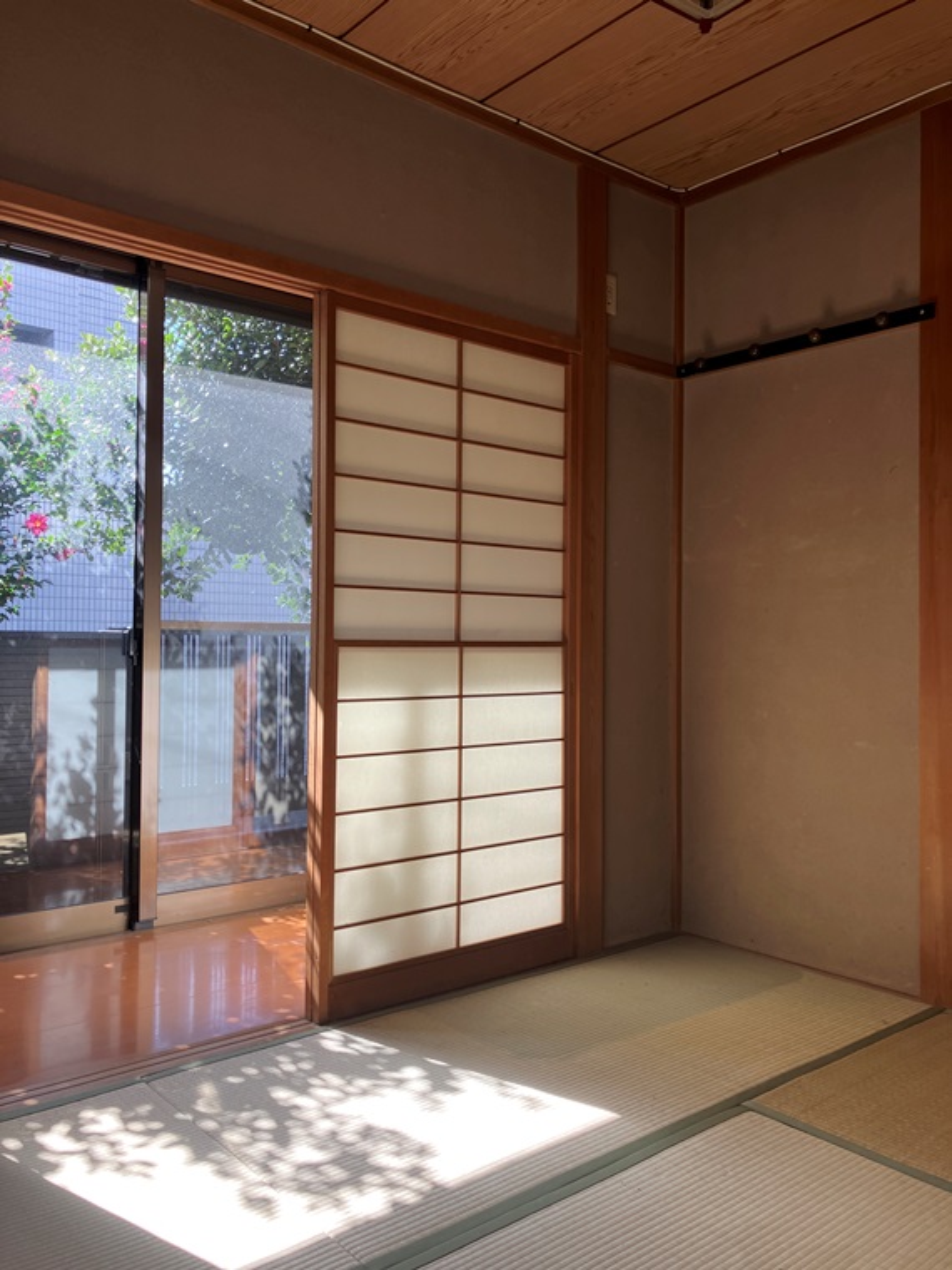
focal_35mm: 28
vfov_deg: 63.4
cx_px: 476
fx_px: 1027
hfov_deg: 49.7
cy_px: 635
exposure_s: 1/129
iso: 20
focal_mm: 3.99
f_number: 1.8
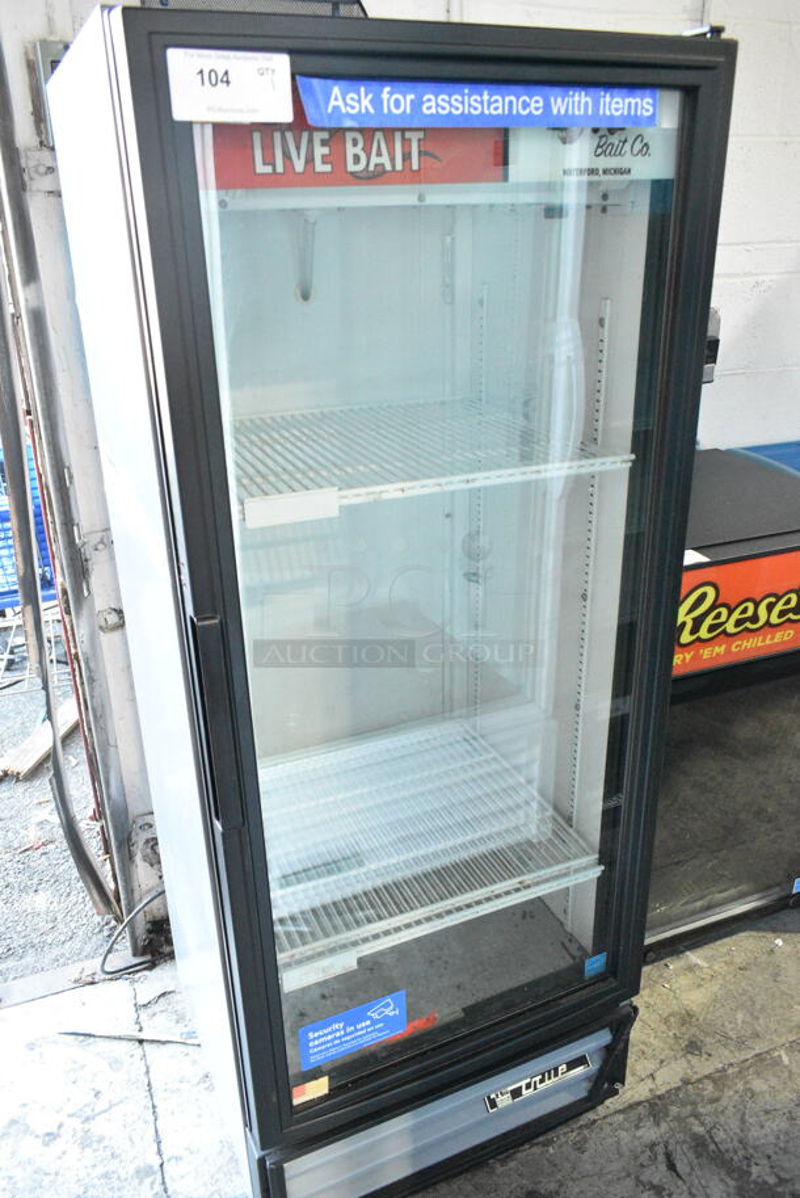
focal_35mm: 27
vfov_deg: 67.3
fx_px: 899
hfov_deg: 48.0
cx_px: 400
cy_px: 599
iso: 6400
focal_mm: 18
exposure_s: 1/200
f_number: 5.6
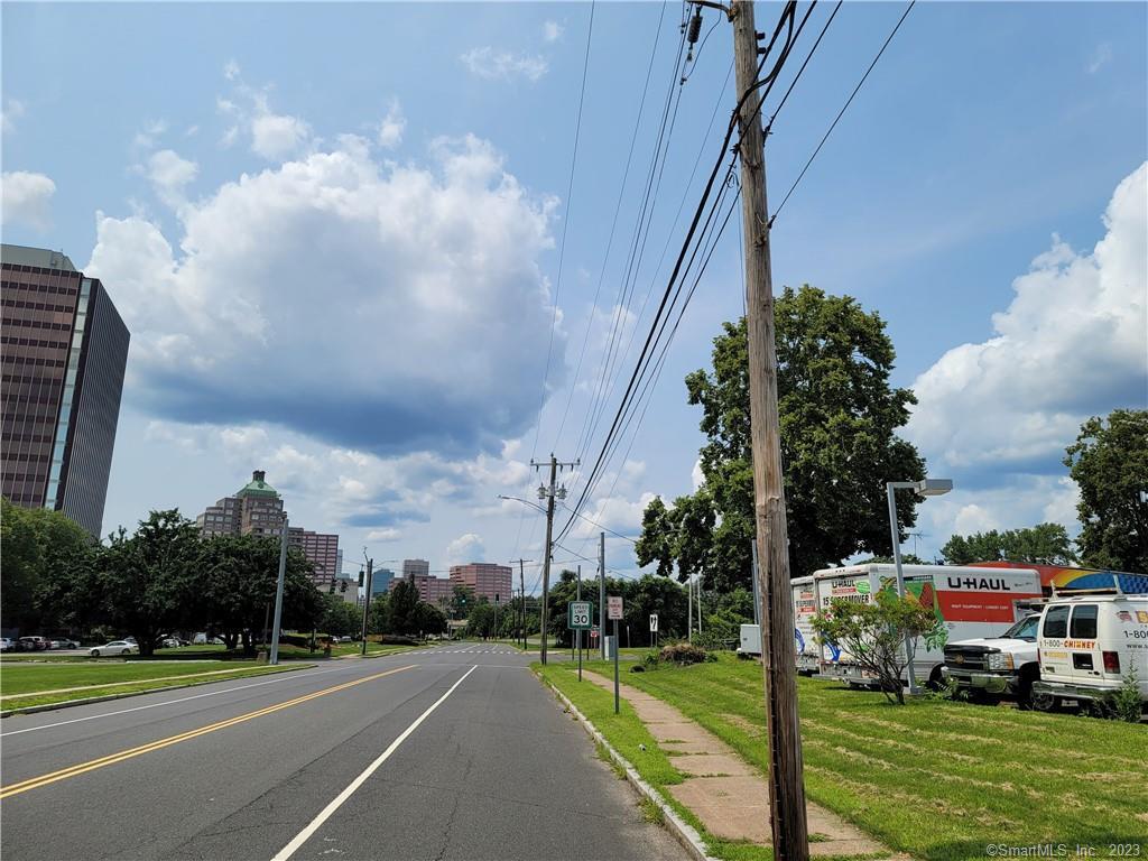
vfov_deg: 54.9
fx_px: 829
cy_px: 430
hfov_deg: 69.4
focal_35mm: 25
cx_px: 574
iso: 20
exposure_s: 1/1823
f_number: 1.8
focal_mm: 7
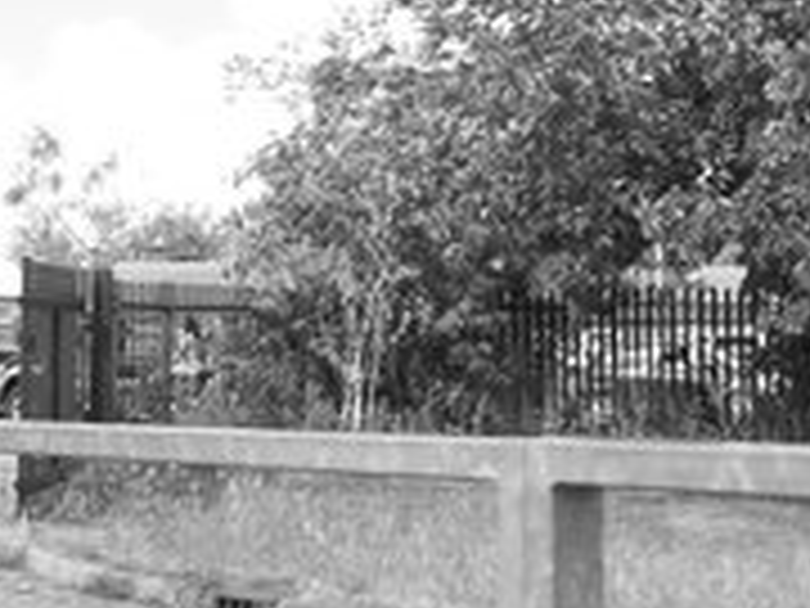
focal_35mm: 90
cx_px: 724
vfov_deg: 16.3
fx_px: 2106
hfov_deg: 21.3
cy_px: 164
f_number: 3.2
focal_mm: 7.1
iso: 80
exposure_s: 1/320
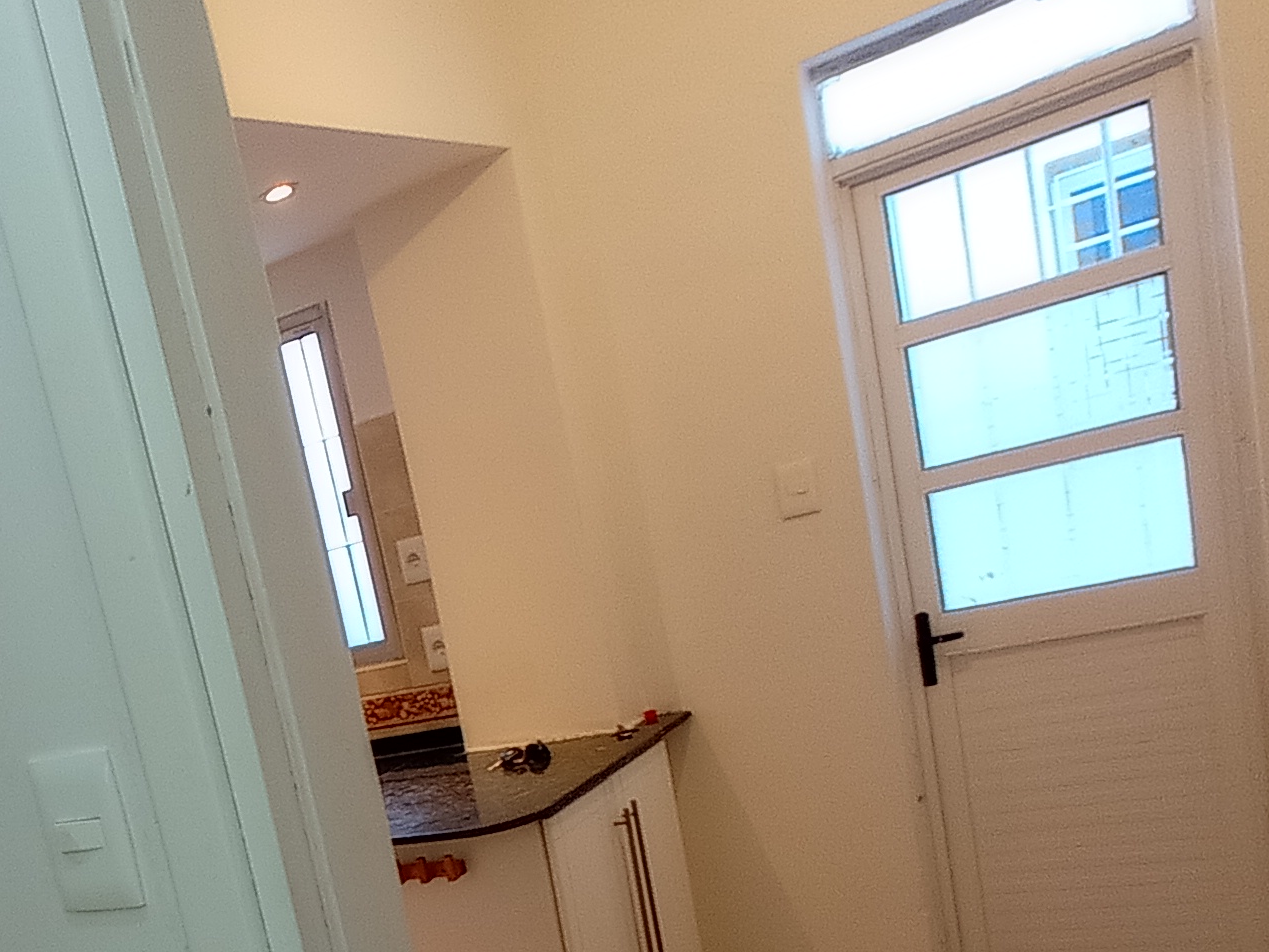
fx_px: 2640
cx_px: -3
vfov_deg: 19.8
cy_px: 960
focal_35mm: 72
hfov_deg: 25.7
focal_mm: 1.65
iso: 231
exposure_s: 1/33.3
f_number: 2.2
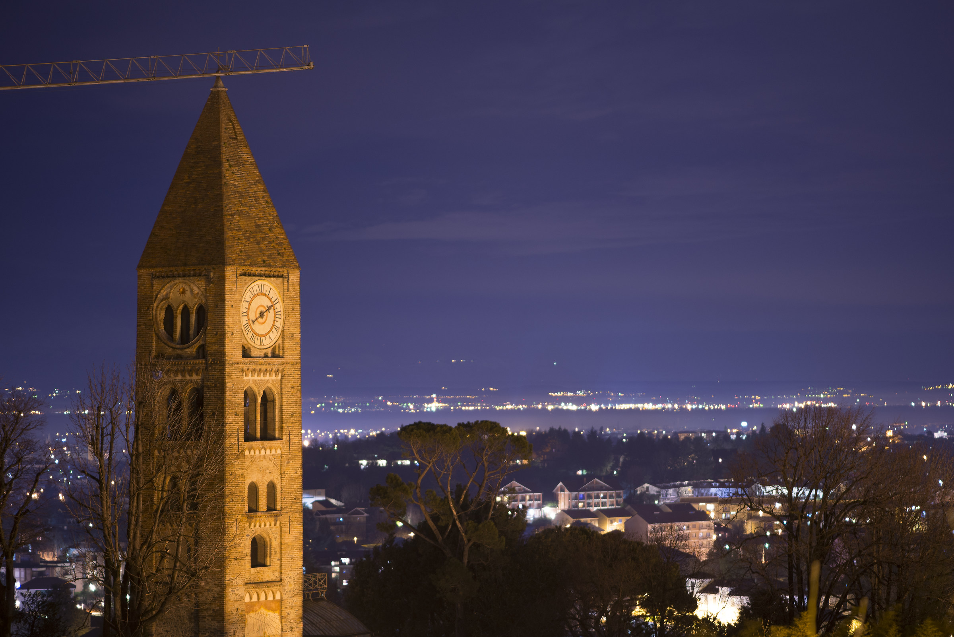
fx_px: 2783
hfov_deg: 19.4
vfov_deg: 13.1
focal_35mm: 105
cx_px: 477
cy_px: 318
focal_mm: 105
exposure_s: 13
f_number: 2.8
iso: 200
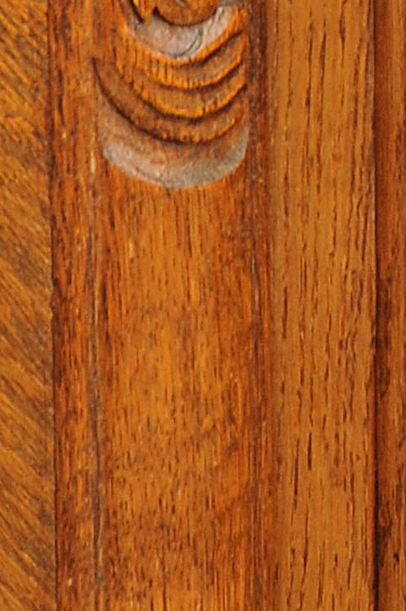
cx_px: 495
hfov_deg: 6.1
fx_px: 3766
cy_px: -596
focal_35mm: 222
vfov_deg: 8.8
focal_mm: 26
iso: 320
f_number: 4.5
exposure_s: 1/200
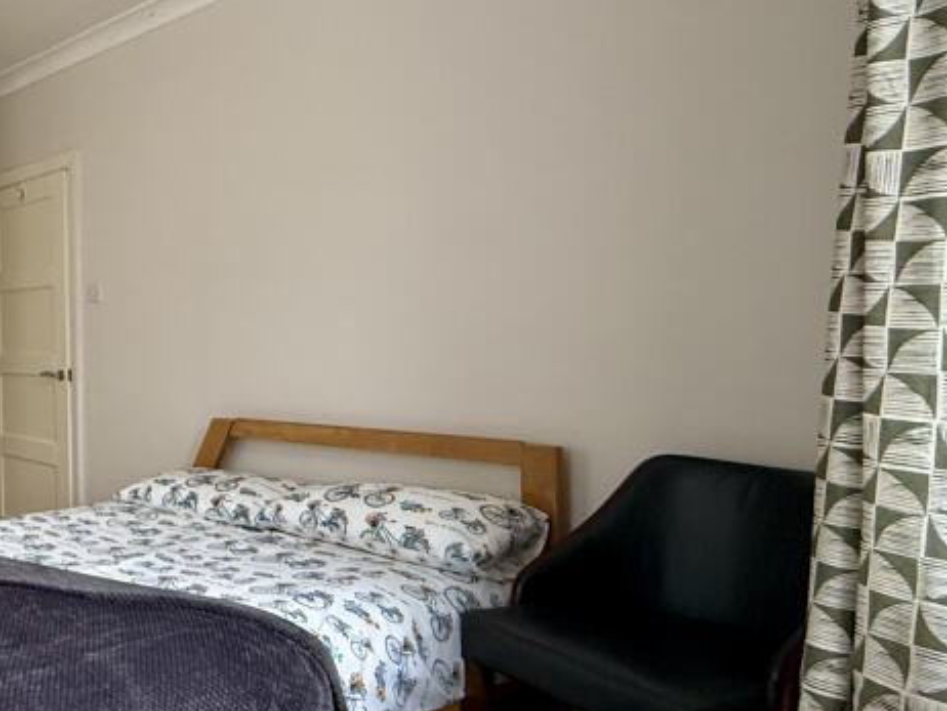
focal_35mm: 31
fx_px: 849
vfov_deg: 45.2
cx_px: -6
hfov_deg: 47.9
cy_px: 279
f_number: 2.2
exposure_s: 1/50
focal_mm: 2.22
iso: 320
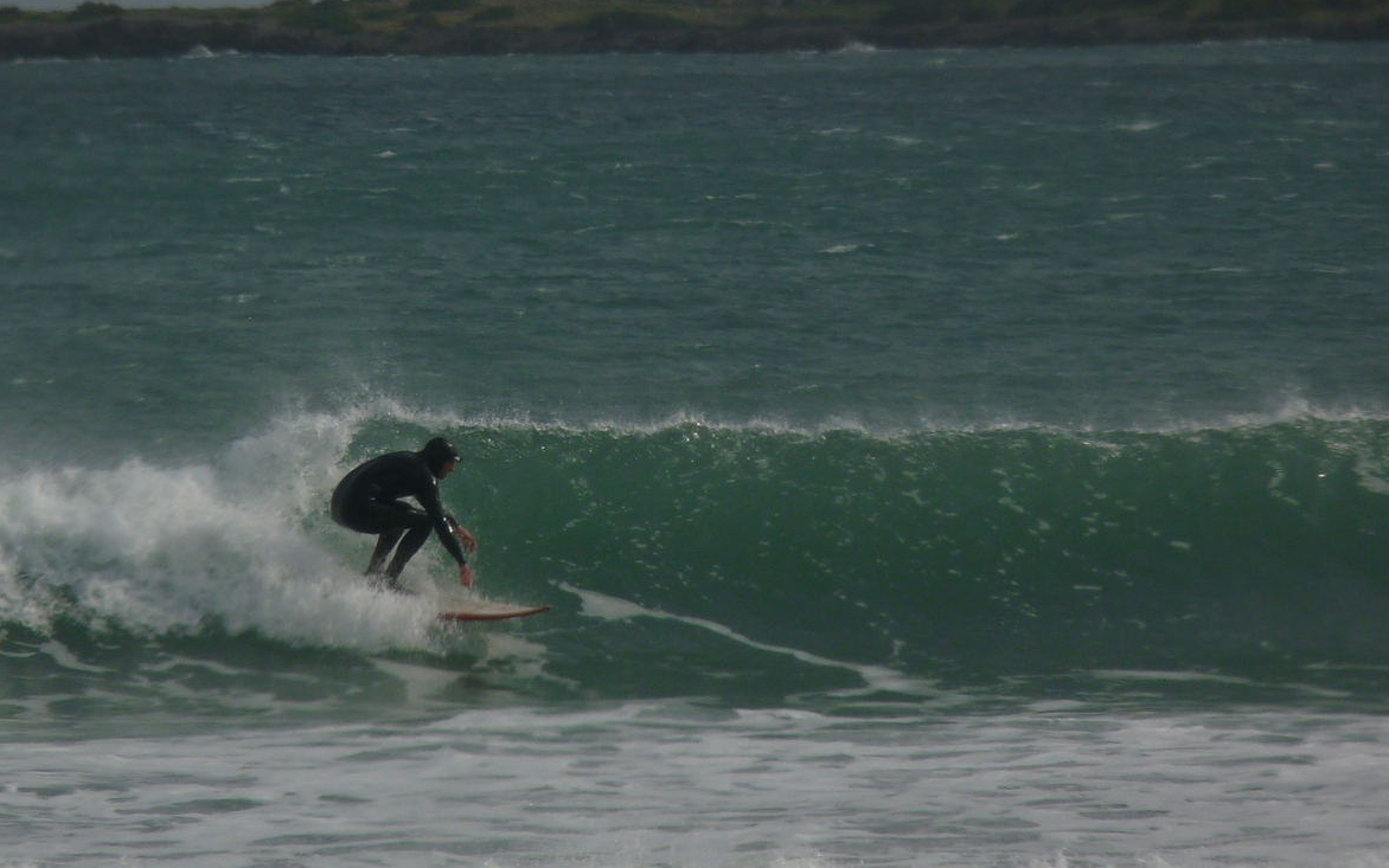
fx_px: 26617
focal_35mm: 703
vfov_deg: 1.9
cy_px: 298
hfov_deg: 3.0
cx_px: 644
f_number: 8
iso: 100
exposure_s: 1/500
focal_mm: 86.4
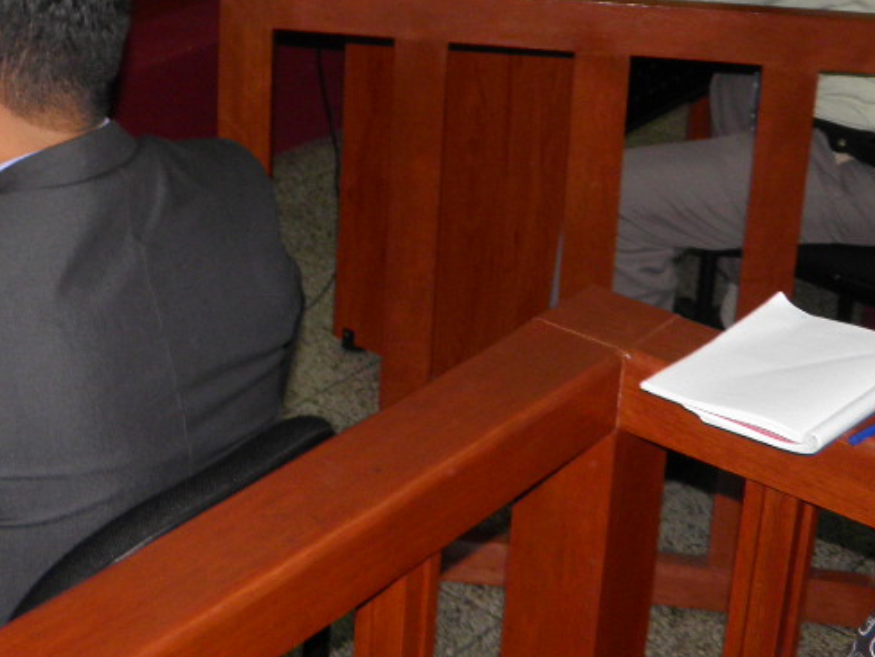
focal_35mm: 79
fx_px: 1998
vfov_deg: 18.2
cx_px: 74
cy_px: -11
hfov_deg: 24.0
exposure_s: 1/40
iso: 100
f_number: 3
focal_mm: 5.5
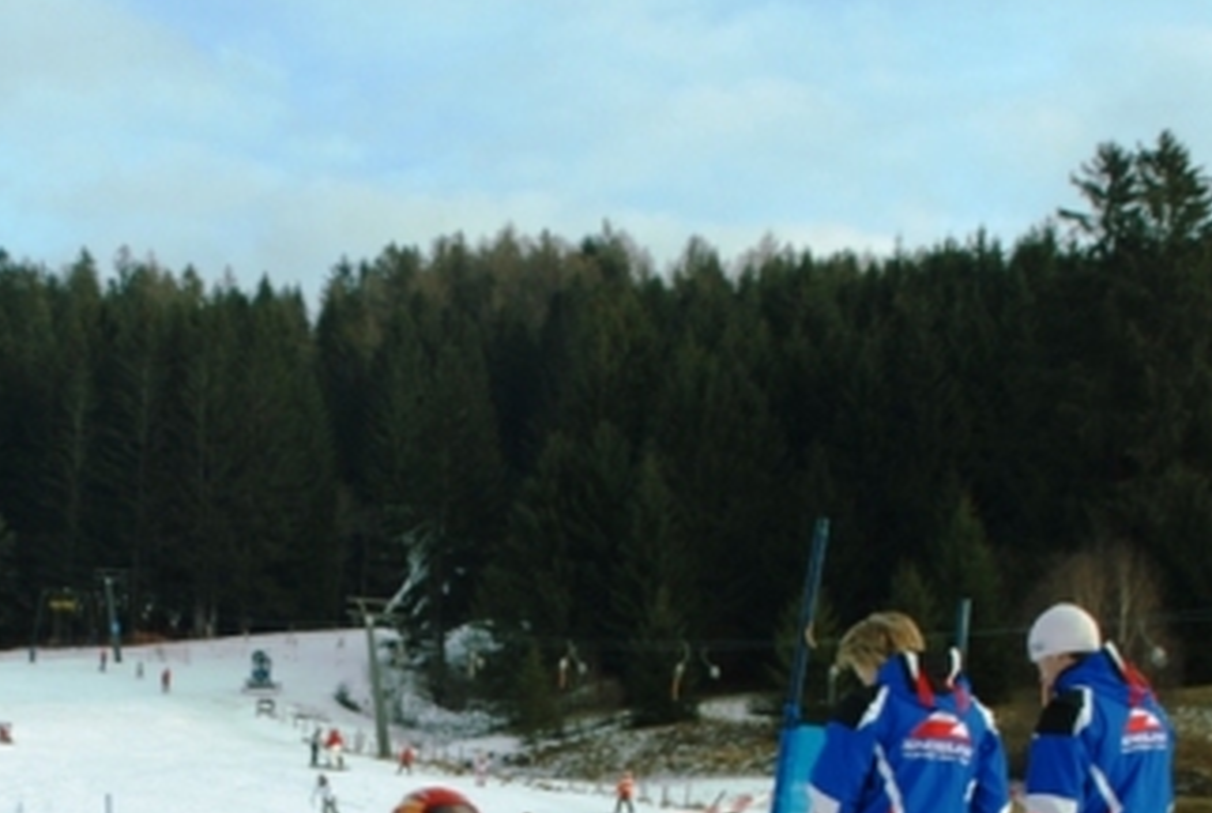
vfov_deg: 14.4
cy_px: 903
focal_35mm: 93
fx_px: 3145
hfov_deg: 21.7
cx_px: 361
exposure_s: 1/125
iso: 100
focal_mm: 25
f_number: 5.6
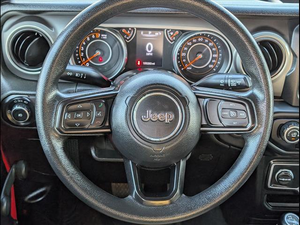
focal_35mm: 49
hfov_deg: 38.9
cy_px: 112
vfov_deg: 29.7
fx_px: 425
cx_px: 150
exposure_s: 1/62.1
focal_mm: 6.9
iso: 38
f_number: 1.68
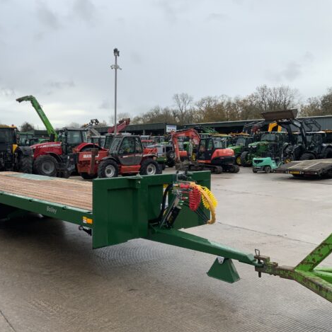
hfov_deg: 46.4
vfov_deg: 47.2
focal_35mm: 35
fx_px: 380
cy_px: 168
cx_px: 107
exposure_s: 1/478
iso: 16
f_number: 1.8
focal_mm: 3
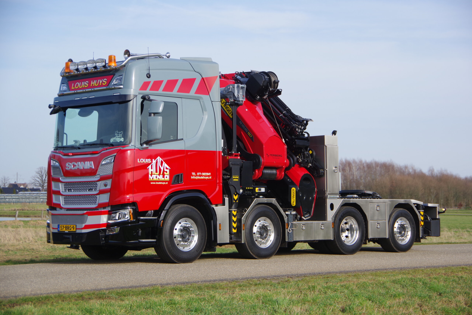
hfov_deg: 25.7
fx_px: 1036
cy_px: 158
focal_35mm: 79
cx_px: 236
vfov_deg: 17.3
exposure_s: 1/640
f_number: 5
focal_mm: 53
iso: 200
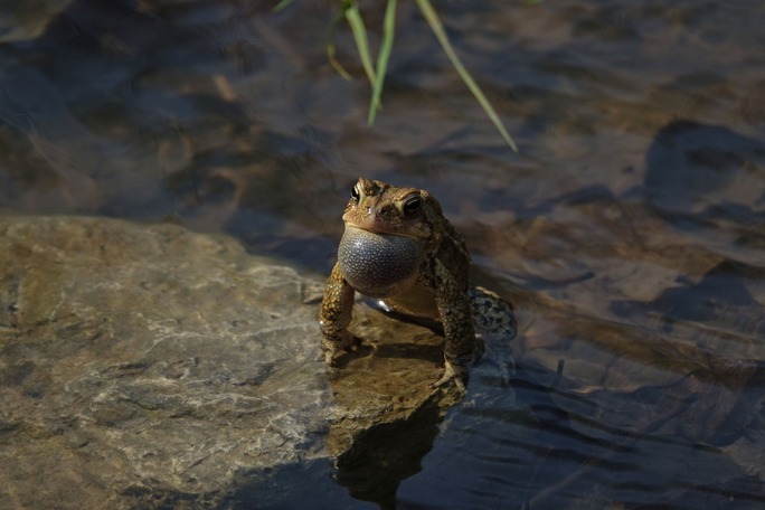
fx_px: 11623
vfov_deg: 2.5
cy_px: 255
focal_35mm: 547
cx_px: 382
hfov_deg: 3.8
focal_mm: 200.72
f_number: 4
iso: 160
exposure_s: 1/800
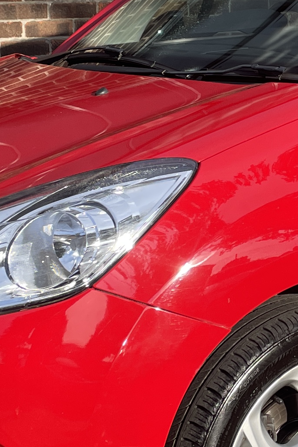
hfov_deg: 12.6
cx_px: 375
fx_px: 1316
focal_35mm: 106
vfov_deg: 19.3
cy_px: 176
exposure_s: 1/1072
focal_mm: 4.2
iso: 32
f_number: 1.6
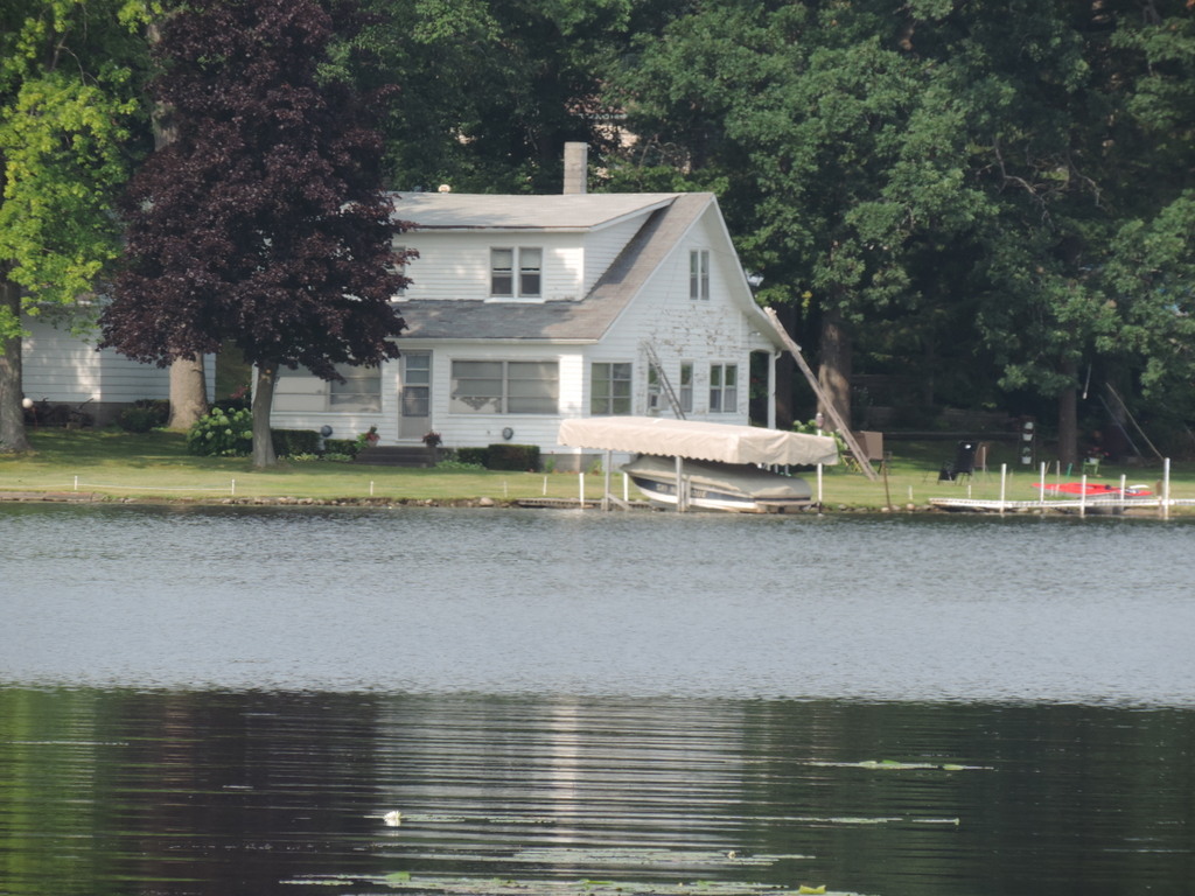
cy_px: 448
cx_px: 598
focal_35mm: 470
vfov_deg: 3.2
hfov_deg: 4.2
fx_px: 16225
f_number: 4.9
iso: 80
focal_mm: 83.8
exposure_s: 1/320
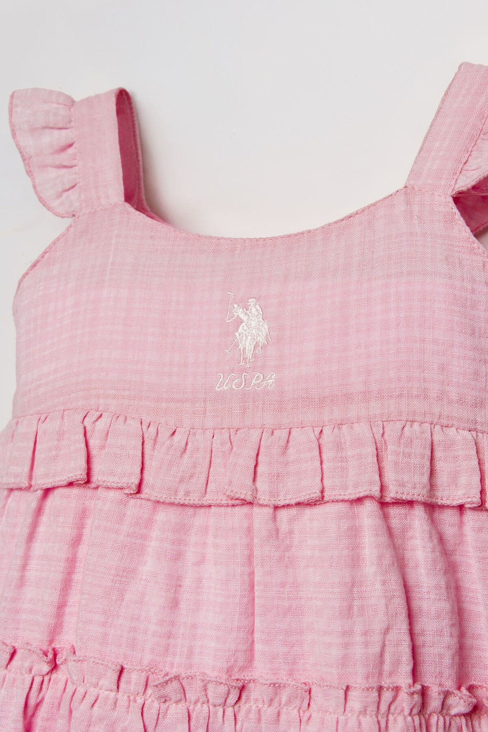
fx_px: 915
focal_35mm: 45
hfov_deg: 29.9
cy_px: 366
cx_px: 244
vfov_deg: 43.6
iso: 125
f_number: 7.1
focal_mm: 30
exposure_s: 1/160
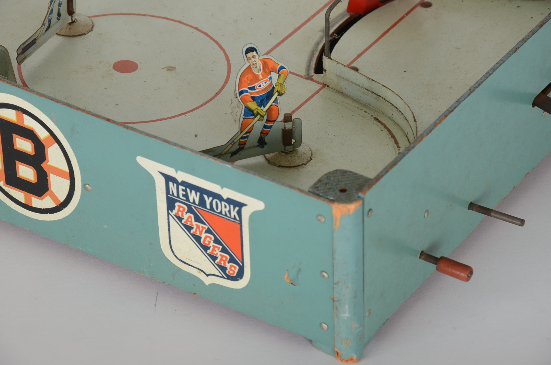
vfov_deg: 8.7
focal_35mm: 158
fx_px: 2406
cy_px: 182
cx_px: 276
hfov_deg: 13.1
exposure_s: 1/160
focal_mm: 105
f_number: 9
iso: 125
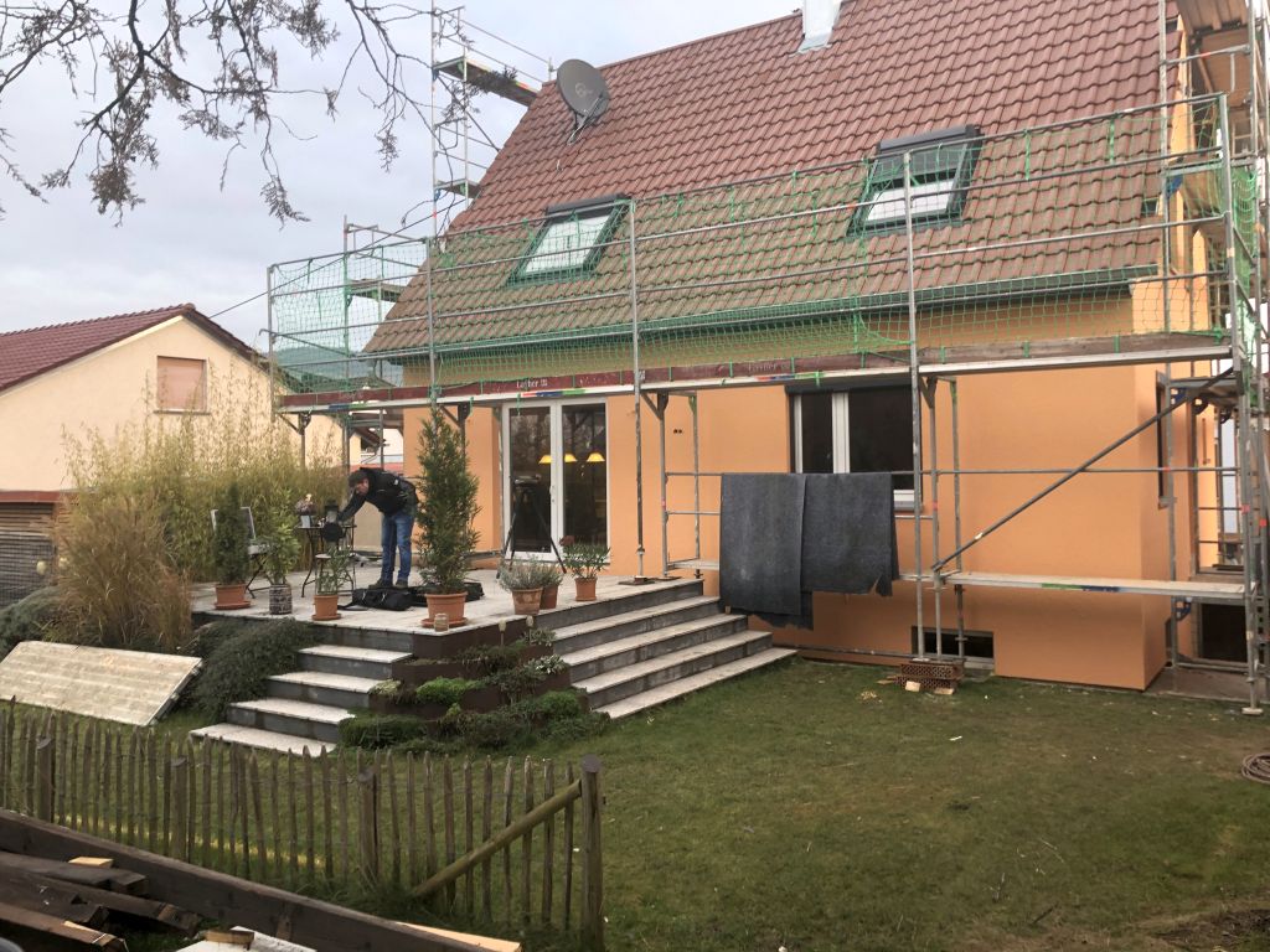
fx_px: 1027
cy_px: 476
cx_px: 635
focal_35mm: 28
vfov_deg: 49.7
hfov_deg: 63.4
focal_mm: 3.99
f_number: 1.8
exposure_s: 1/120
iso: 64
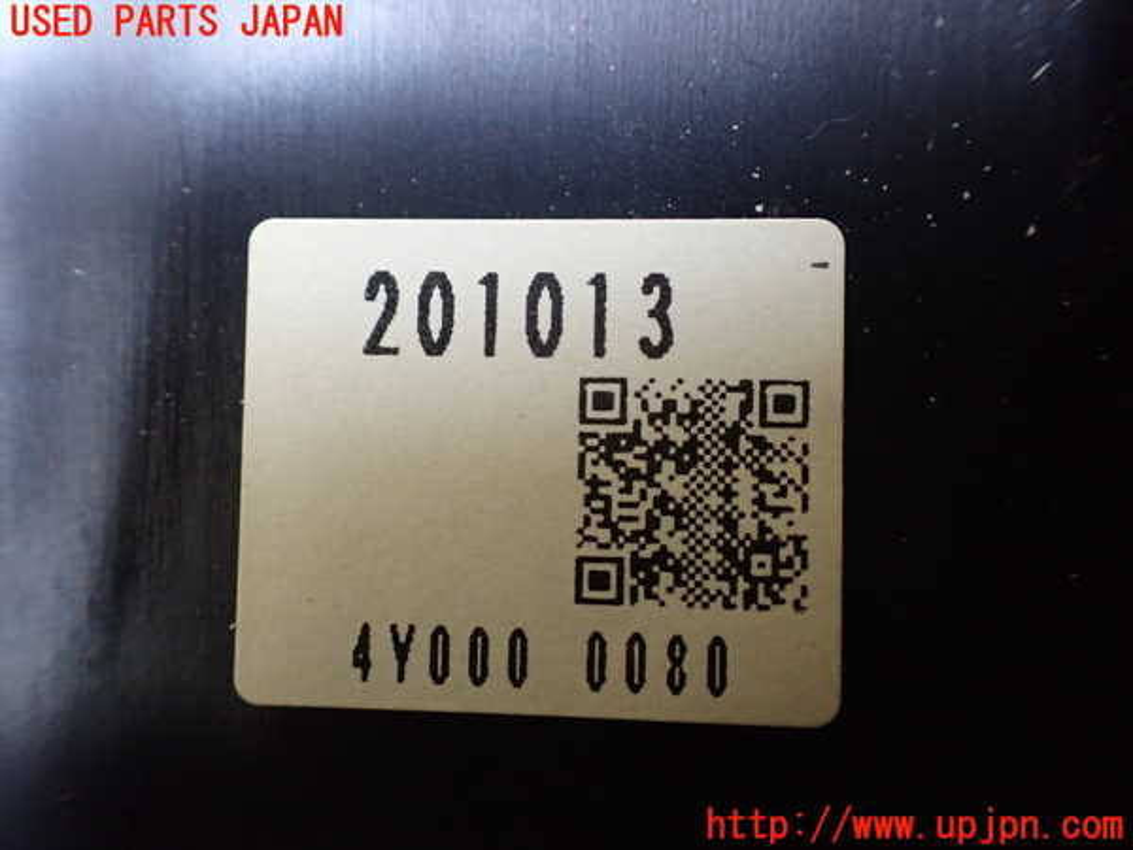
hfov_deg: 60.0
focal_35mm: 30
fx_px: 982
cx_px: 566
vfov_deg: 46.8
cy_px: 425
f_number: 2.3
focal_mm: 5.4
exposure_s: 1/125
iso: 800
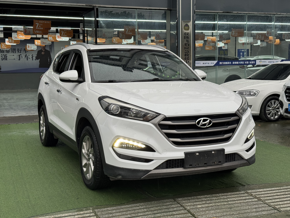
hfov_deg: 39.7
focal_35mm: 48
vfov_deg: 30.3
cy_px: 109
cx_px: 145
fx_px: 402
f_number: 1.78
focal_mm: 6.76
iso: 80
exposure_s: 1/121
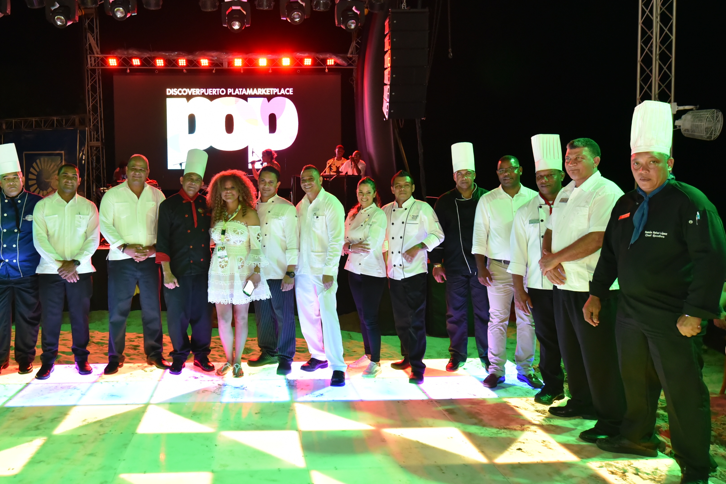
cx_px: 277
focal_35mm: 28
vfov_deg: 46.3
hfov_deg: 64.6
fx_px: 565
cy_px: 220
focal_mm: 20
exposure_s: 1/100
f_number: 3.5
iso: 3200
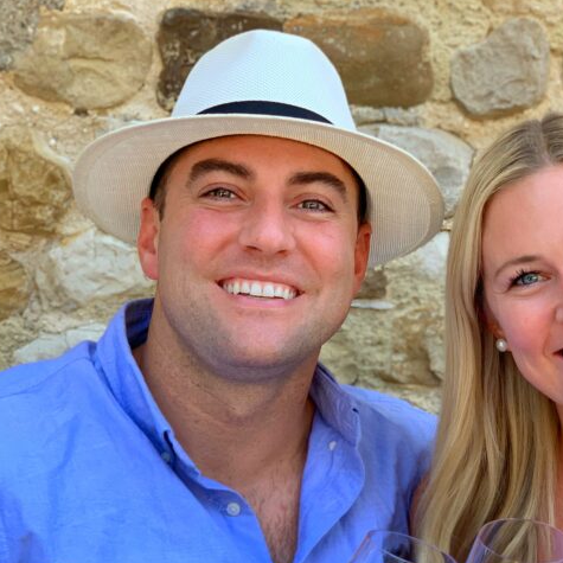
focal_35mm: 99
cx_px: 379
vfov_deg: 17.4
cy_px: 441
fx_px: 1822
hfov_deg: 17.5
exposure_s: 1/122
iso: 32
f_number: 2.4
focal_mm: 6
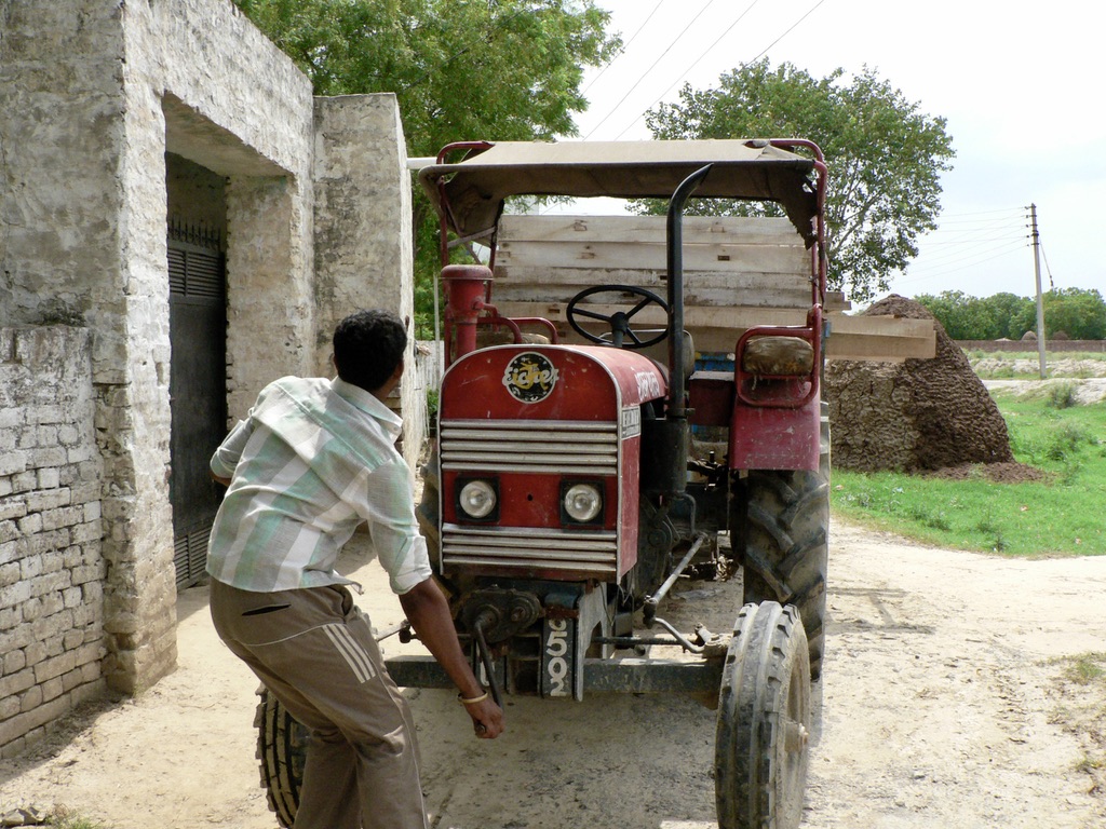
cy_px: 414
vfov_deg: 39.7
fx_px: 1150
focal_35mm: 36
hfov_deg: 51.4
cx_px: 553
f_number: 5.6
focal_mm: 6
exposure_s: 1/500
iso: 200
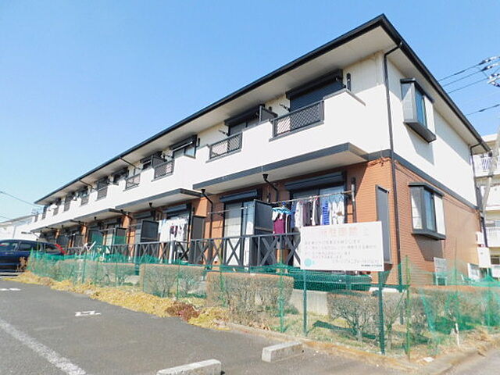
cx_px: 250
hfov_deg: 73.9
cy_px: 188
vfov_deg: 58.9
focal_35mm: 23
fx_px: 332
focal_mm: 4
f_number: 3
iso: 125
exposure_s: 1/800
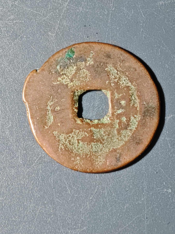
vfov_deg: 20.7
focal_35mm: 95
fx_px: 640
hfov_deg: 15.6
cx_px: 88
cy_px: 117
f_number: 2
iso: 500
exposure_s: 1/100
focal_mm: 9
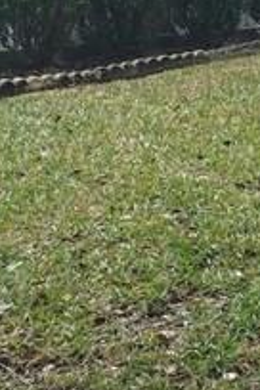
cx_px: 228
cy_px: 145
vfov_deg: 15.1
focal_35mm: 136
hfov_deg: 10.0
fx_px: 1473
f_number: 1.7
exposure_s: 1/195
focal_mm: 4.2
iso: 40
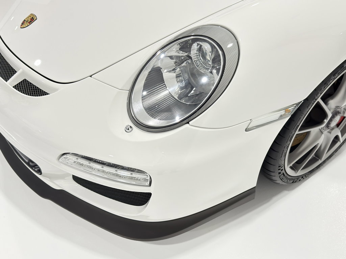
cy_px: 130
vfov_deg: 40.7
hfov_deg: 52.6
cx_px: 173
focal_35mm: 35
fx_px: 350
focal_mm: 6.76
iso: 125
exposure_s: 1/120
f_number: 1.78
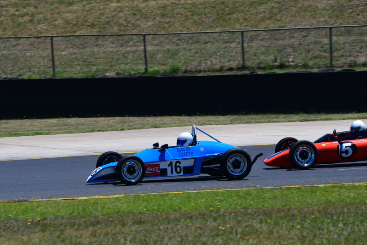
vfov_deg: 2.6
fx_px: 5354
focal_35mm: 525
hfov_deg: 3.9
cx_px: 184
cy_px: 122
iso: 320
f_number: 11
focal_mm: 350
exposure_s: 1/640
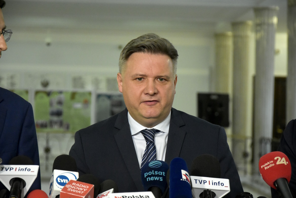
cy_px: 99
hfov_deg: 14.9
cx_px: 148
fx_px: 1135
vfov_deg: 9.9
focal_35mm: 138
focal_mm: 92
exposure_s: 1/250
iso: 4500
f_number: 5.6
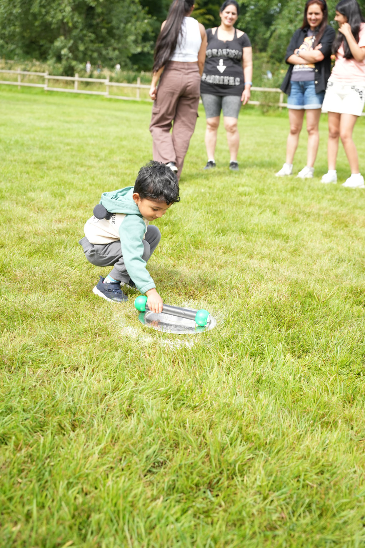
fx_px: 651
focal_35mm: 43
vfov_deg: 45.6
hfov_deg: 31.3
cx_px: 182
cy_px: 274
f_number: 4
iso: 400
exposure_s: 1/800
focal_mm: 42.8
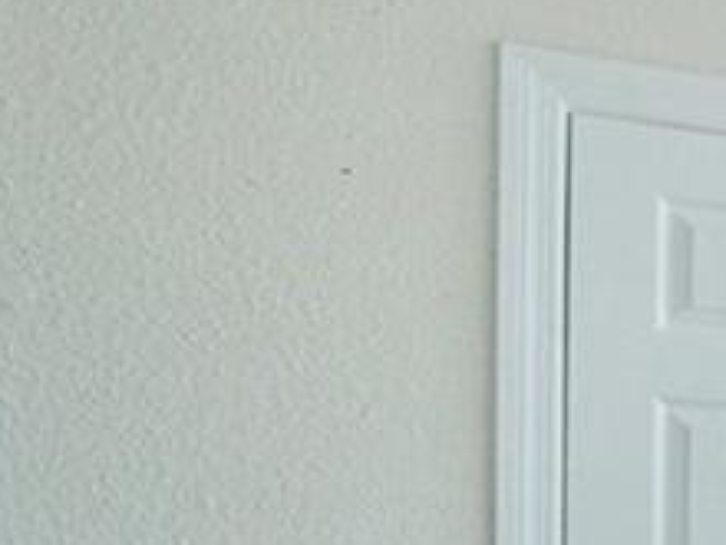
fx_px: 2202
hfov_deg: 9.3
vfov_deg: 13.6
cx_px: 2600
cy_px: 684
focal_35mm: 105
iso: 100
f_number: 8
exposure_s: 1/30
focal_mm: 10
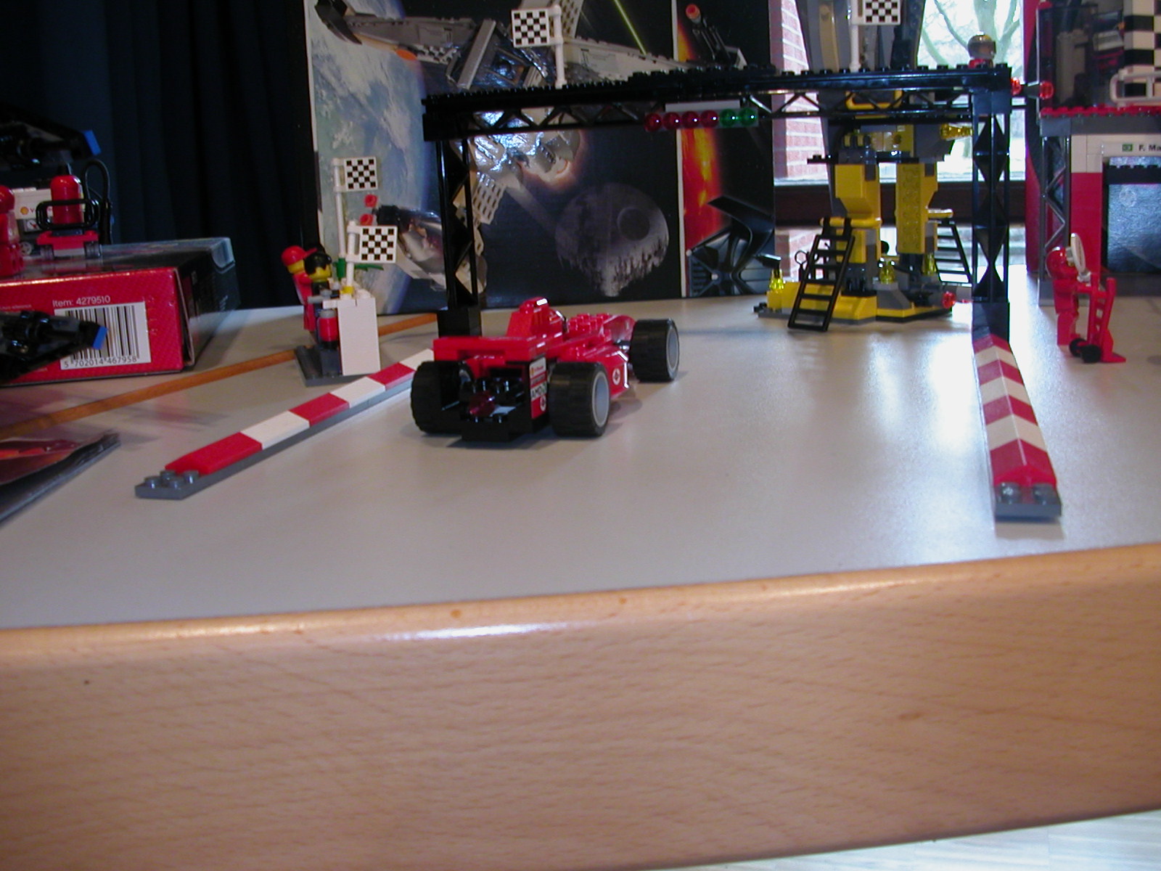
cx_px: 580
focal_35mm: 37
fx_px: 1241
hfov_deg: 50.1
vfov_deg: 38.7
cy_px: 436
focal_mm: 5.6
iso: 100
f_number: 2.7
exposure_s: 1/30
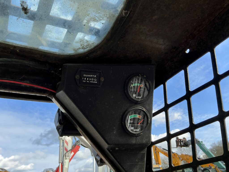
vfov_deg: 49.7
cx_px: 114
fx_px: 185
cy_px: 86
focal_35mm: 28
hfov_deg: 63.4
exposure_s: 1/551
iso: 25
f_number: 1.8
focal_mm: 3
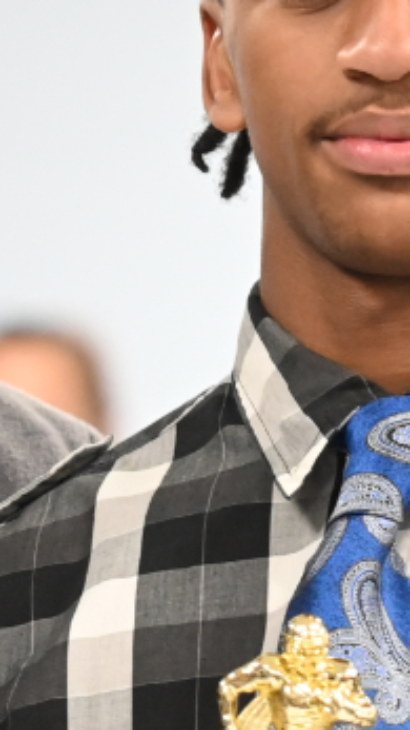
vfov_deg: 3.5
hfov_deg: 1.9
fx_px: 12088
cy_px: 408
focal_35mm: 625
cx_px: 136
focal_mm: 115
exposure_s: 1/100
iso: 3200
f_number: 4
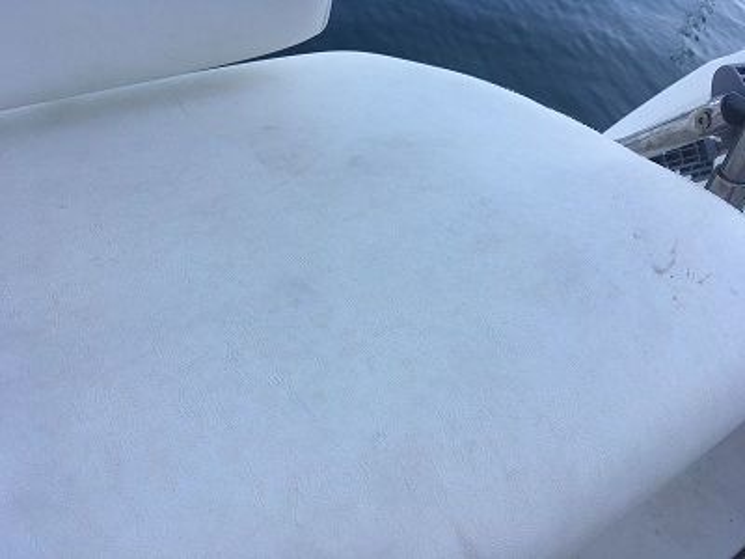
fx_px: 624
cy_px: 280
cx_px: 372
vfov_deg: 48.2
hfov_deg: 61.7
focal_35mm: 29
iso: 25
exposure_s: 1/354
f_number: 2.2
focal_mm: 4.15
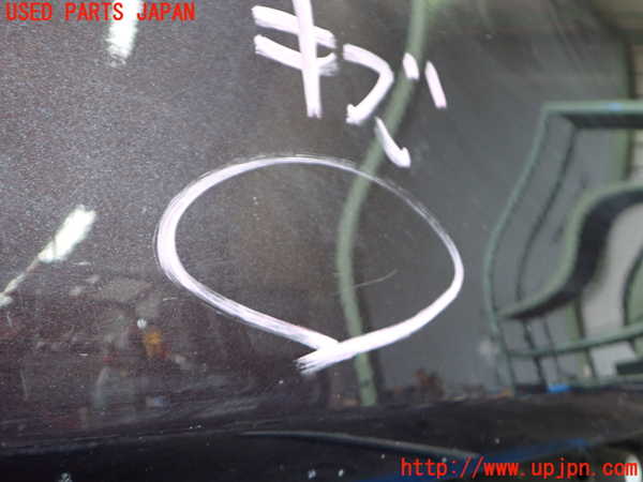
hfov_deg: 60.0
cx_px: 322
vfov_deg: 46.8
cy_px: 241
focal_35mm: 30
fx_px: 557
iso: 400
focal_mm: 5.4
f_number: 2.3
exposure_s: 1/30
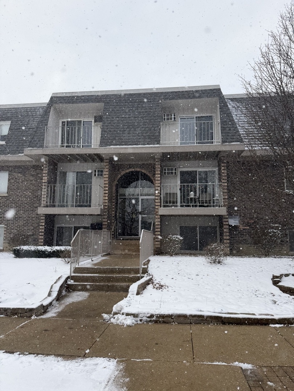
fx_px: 272
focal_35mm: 24
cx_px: 147
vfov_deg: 71.6
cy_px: 196
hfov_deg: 56.8
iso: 80
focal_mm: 6.76
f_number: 1.78
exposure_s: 1/3584
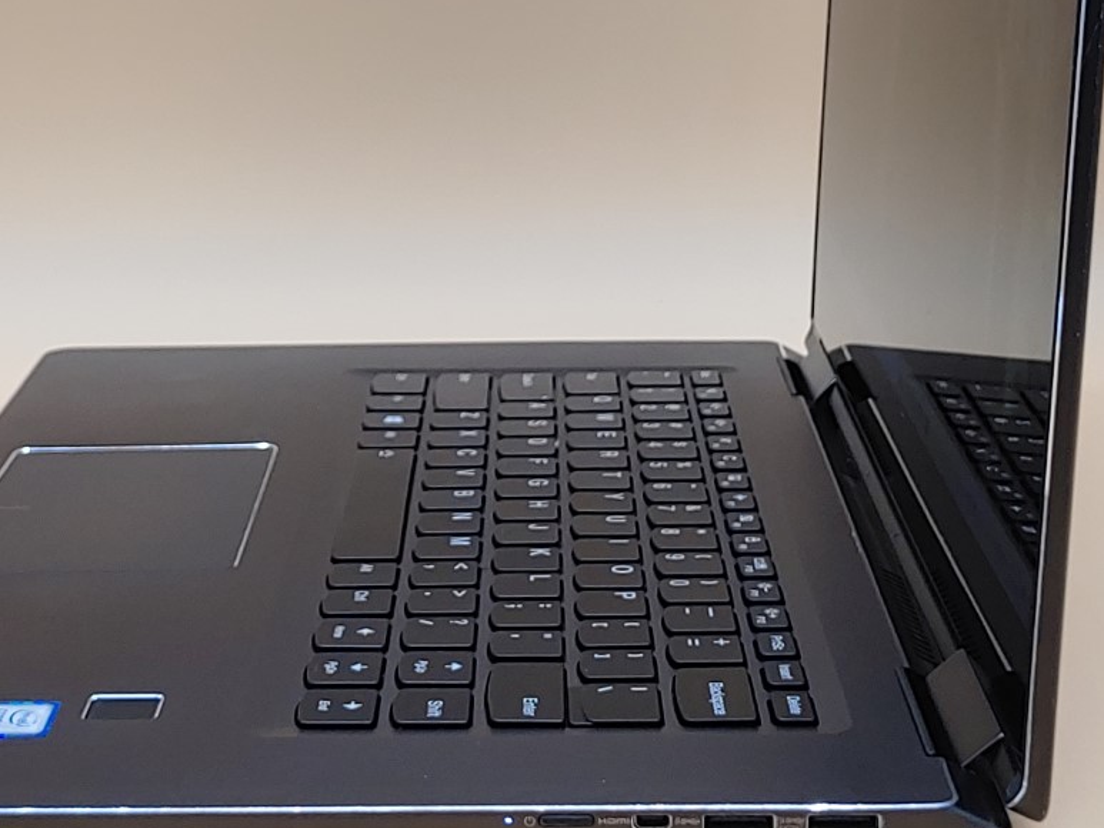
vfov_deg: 17.8
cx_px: 457
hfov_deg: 23.8
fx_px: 2616
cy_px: 168
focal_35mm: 82
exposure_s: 1/99
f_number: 1.8
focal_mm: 4.36
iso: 50
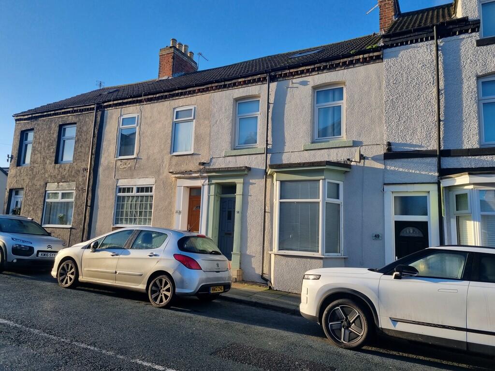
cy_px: 186
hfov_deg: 67.3
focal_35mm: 26
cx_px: 248
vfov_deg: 53.1
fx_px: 372
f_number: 1.8
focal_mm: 5.4
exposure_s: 1/974
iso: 50
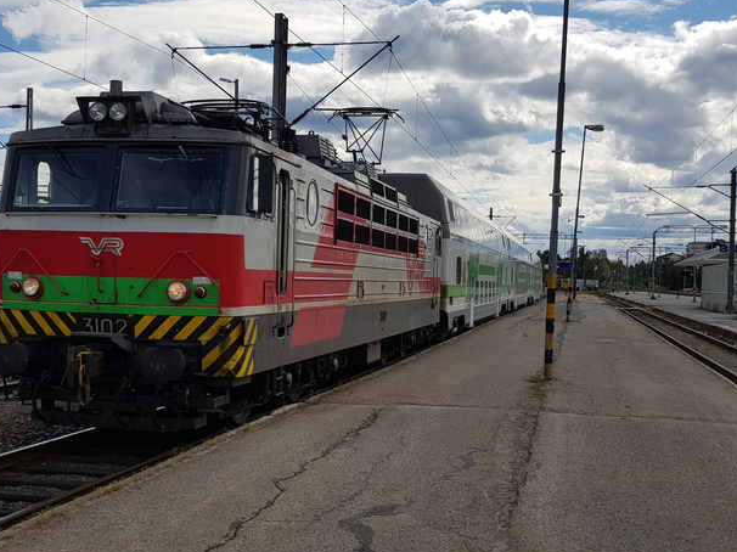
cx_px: 328
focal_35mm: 34
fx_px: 724
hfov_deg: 53.9
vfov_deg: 41.8
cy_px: 288
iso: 40
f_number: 1.7
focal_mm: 4.2
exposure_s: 1/4400
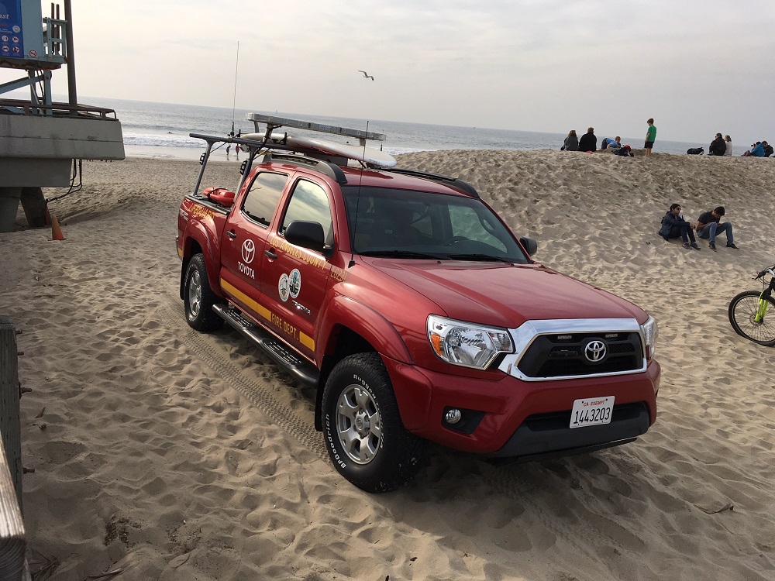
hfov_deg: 61.7
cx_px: 388
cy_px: 290
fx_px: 649
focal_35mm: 29
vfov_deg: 48.2
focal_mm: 4.15
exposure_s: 1/1399
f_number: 2.2
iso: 25
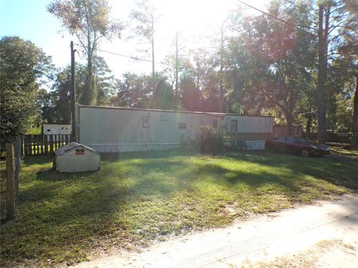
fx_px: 248
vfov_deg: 56.8
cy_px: 134
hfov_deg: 71.6
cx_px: 179
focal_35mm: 24
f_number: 4.4
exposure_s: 1/280
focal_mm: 4.3
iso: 100
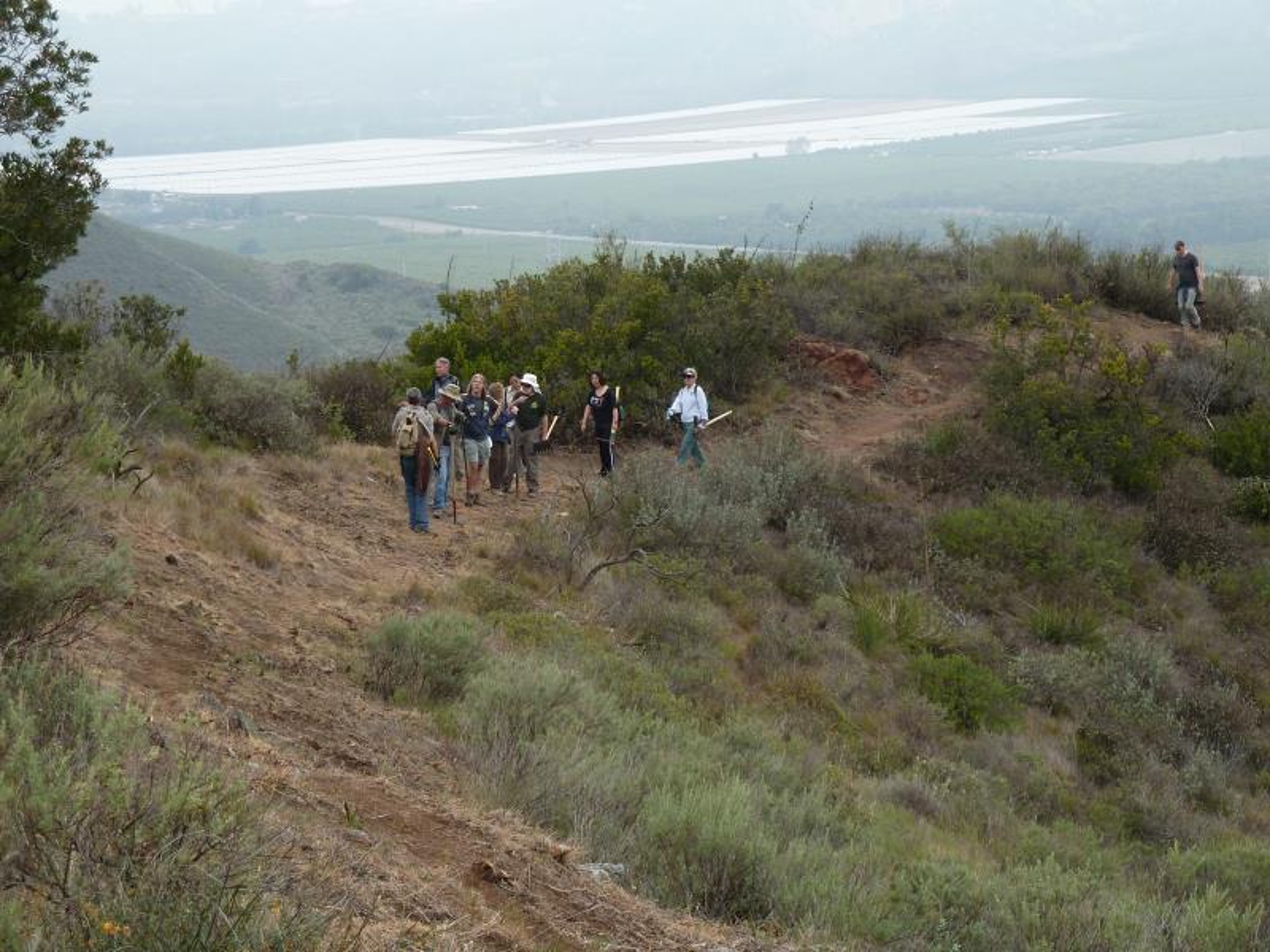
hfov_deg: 20.4
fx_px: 3522
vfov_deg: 15.4
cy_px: 476
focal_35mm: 96
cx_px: 635
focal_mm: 15.8
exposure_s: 1/100
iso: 80
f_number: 4.3
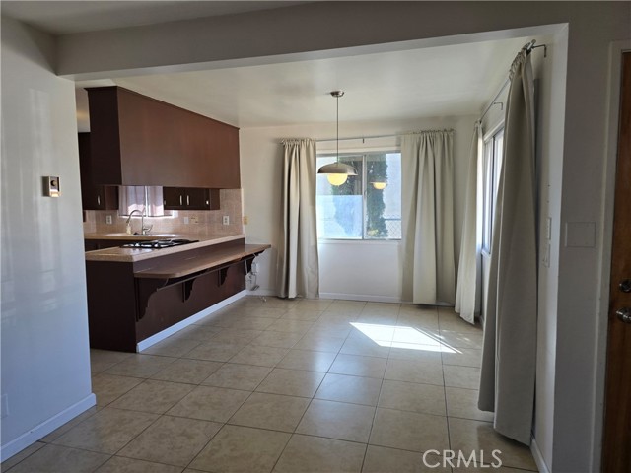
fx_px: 419
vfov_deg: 58.9
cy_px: 236
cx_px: 316
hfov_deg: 73.9
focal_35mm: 23
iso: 64
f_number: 1.7
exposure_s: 1/120
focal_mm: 6.3
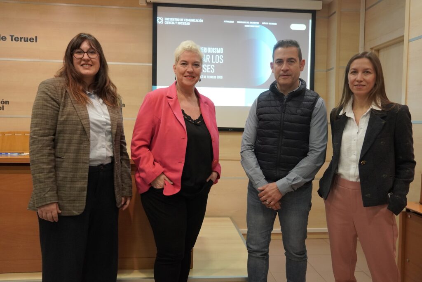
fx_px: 352
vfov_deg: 43.6
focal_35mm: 30
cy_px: 141
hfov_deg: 61.9
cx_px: 211
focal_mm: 20
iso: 1600
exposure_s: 1/160
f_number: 4
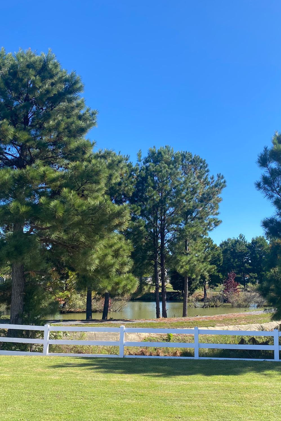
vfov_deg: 51.9
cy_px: 210
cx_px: 162
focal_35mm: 37
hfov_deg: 35.9
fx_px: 433
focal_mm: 4.25
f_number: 1.8
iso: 32
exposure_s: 1/1395
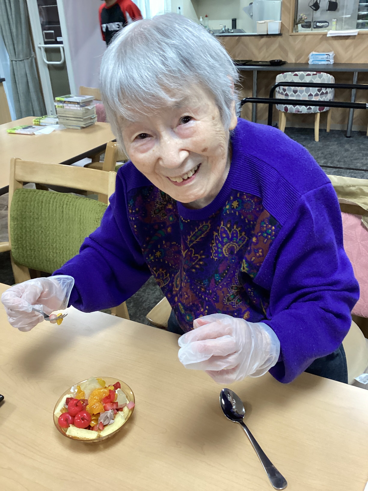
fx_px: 439
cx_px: 184
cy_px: 246
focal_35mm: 31
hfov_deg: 45.4
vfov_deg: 58.4
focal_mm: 3.3
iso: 160
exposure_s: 1/60
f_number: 2.4
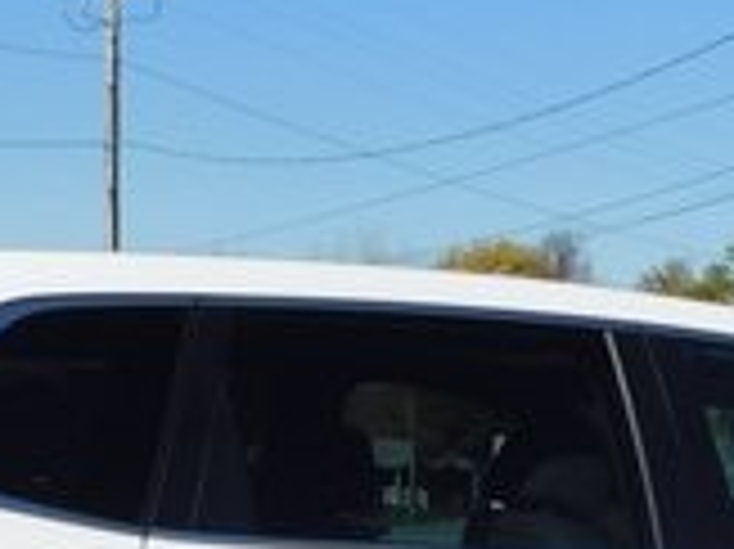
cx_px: 464
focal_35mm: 110
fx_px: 2331
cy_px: 806
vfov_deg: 12.8
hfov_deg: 17.9
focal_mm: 4.9
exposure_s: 1/640
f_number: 6.4
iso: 125
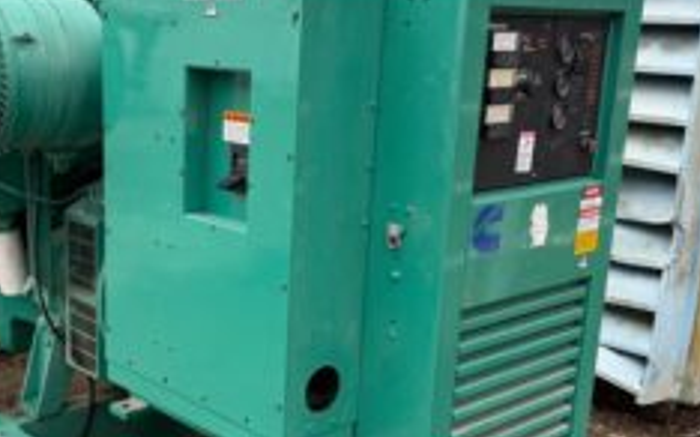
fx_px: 934
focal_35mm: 49
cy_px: 275
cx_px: 194
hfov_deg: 40.2
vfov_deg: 26.2
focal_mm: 6.76
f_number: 1.78
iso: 80
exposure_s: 1/858
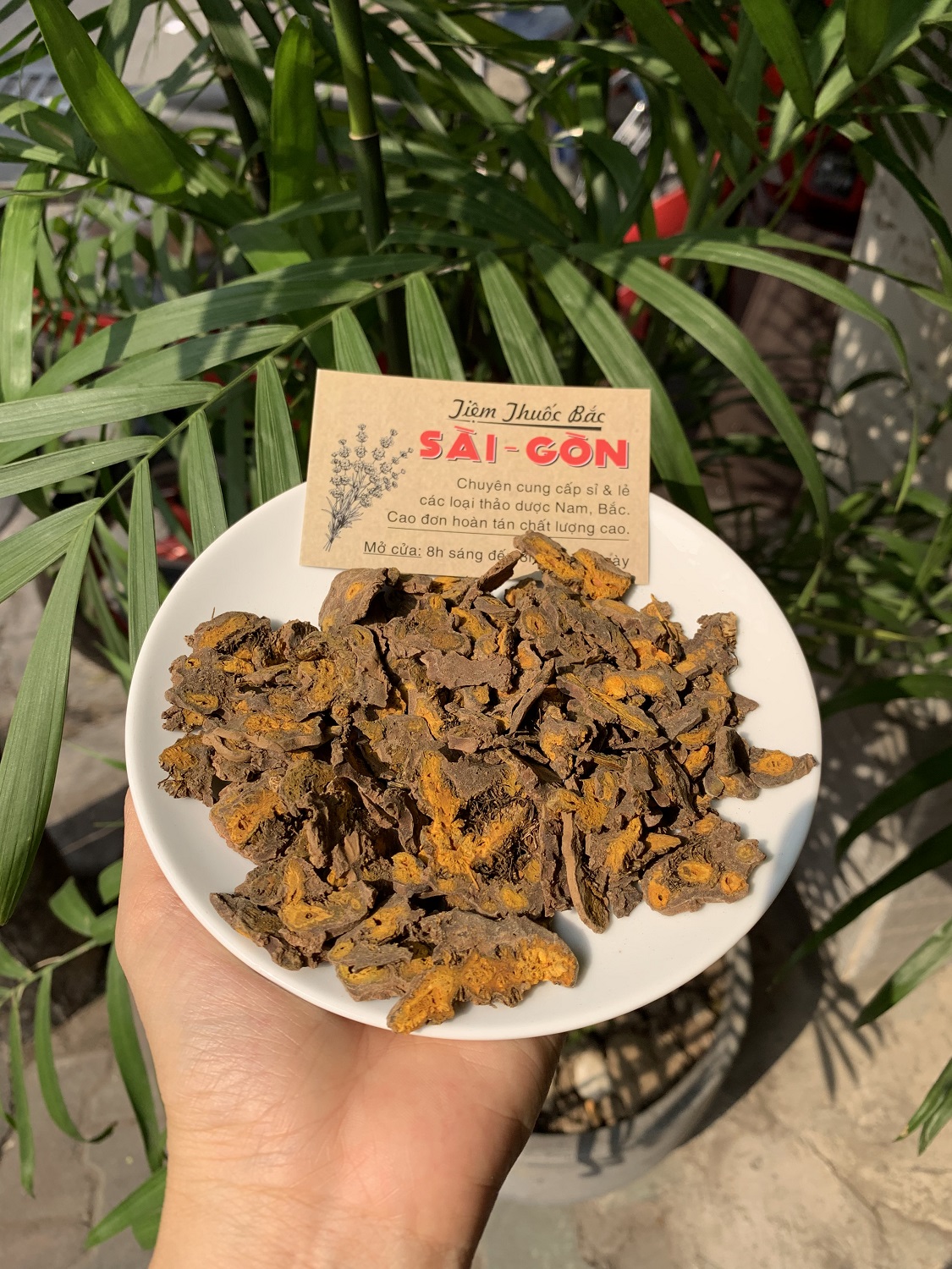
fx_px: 953
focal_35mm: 26
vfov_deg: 67.3
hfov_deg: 53.1
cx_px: 476
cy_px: 634
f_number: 1.8
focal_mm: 4.25
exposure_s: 1/1011
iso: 25
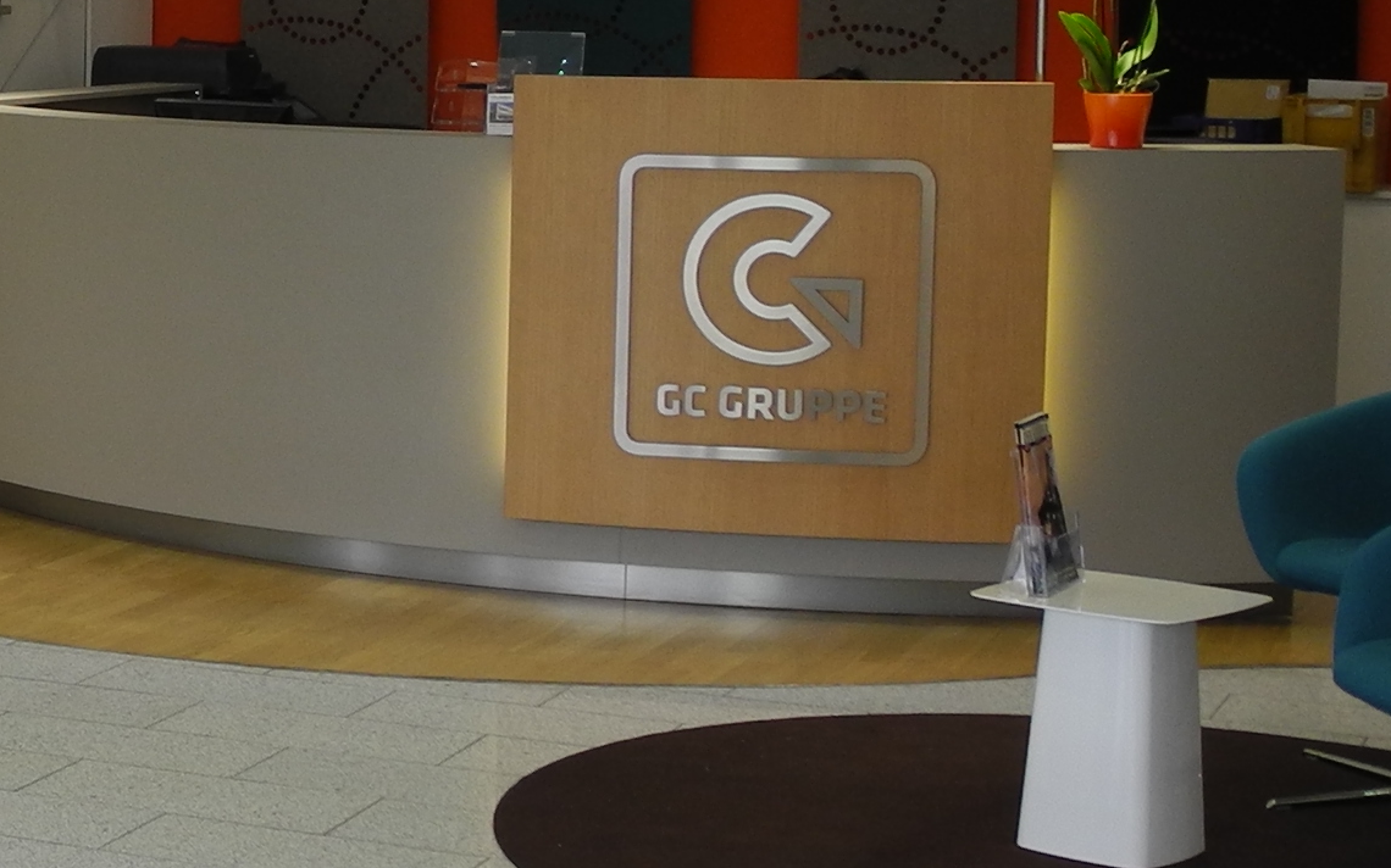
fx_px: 3601
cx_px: -606
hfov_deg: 19.5
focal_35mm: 95
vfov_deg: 13.7
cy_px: 227
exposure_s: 1/30
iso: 100
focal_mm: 6
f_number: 2.8
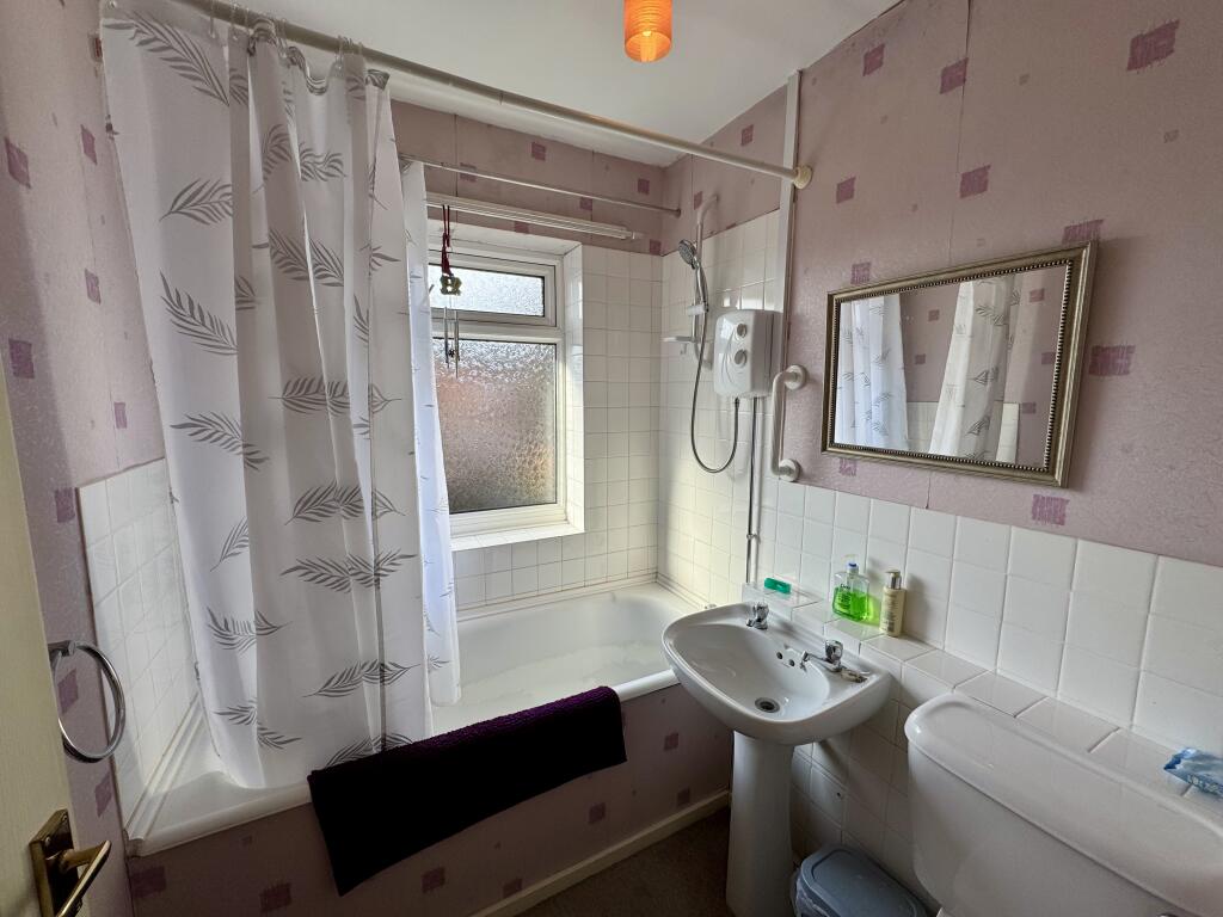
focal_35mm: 14
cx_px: 612
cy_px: 458
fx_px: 495
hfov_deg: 102.1
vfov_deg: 85.7
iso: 40
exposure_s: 1/230
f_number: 2.2
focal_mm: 2.22
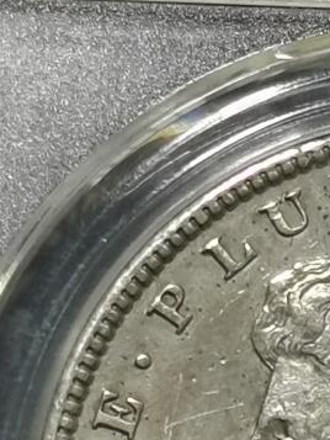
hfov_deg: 4.3
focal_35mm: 348
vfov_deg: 5.7
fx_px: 4421
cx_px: 427
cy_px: 356
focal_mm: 5.58
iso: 80
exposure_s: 1/100
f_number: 1.8
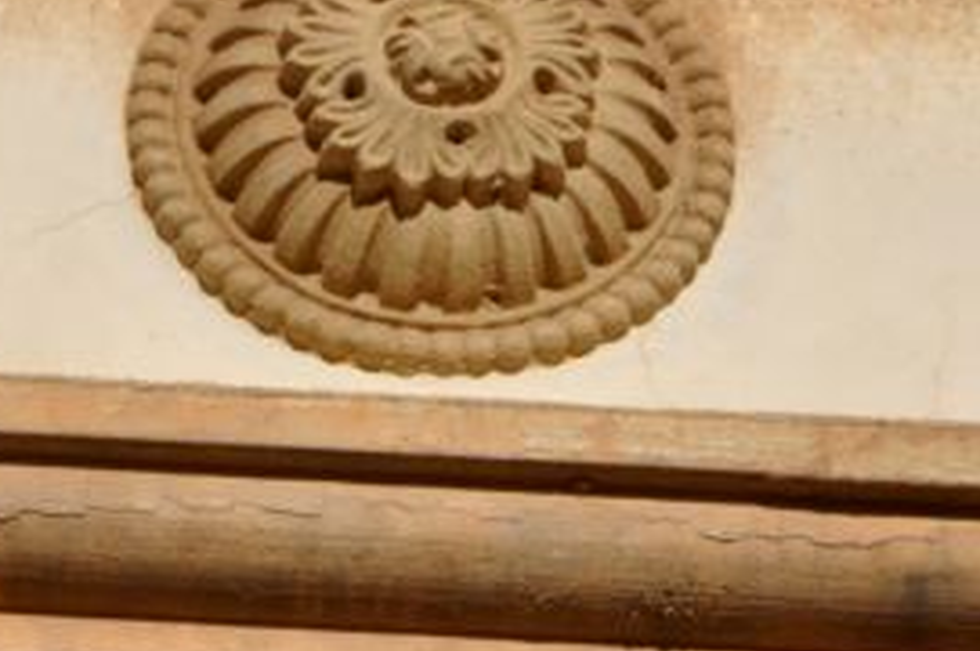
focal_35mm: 850
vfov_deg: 1.6
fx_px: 23111
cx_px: 409
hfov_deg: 2.4
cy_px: 452
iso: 500
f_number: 10
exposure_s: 1/1600
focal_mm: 150
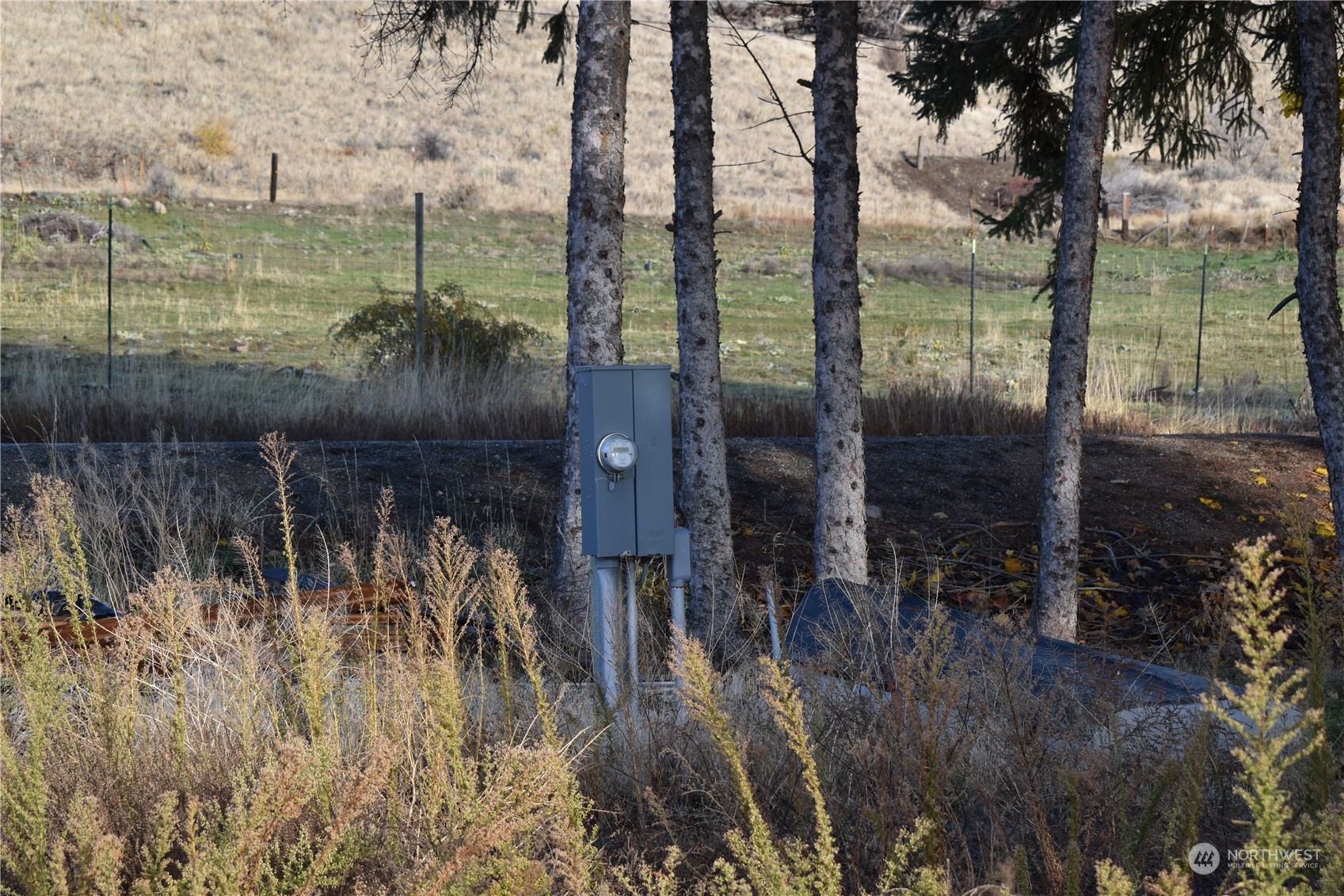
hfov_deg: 24.6
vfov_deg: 16.5
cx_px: 672
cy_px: 448
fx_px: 3079
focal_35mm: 82
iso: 200
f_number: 6.3
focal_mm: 55
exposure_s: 1/250
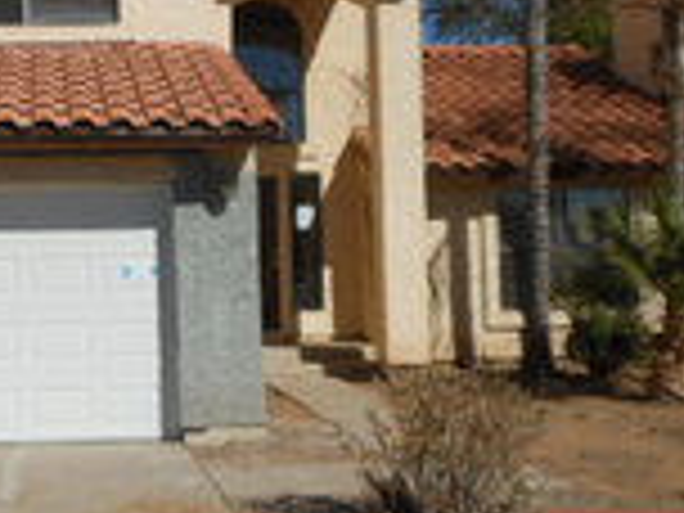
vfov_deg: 25.4
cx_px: 104
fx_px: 1126
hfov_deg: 32.5
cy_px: 144
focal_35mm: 57
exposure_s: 1/250
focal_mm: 4.5
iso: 80
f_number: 10.2
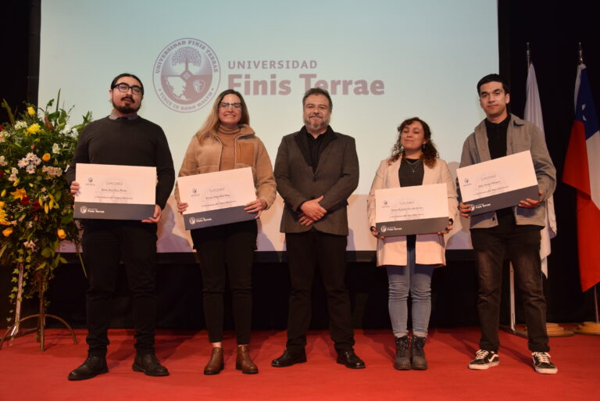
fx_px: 550
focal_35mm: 33
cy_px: 200
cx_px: 300
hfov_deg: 57.2
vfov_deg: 40.0
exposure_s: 1/40
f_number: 6.3
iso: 640
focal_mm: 22
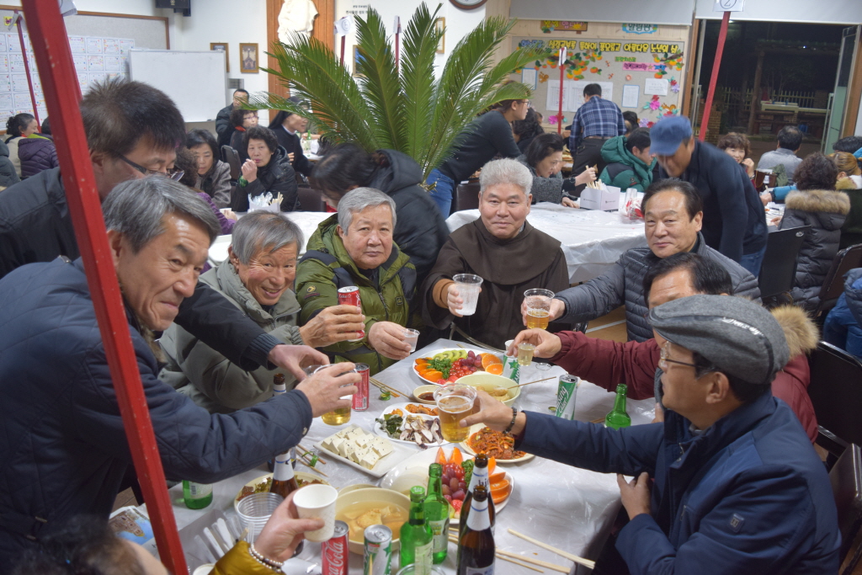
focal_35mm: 30
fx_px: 718
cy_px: 288
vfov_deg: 43.6
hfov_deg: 61.9
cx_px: 431
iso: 500
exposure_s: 1/30
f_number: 3.8
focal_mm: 20
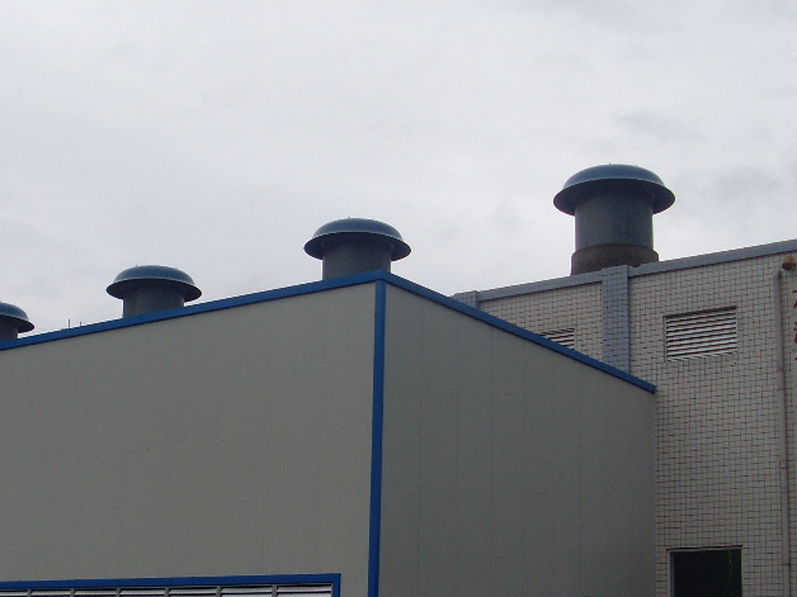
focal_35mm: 62
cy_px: 397
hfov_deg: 31.1
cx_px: 296
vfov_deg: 23.5
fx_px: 1427
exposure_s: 1/125
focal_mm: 6.3
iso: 80
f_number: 3
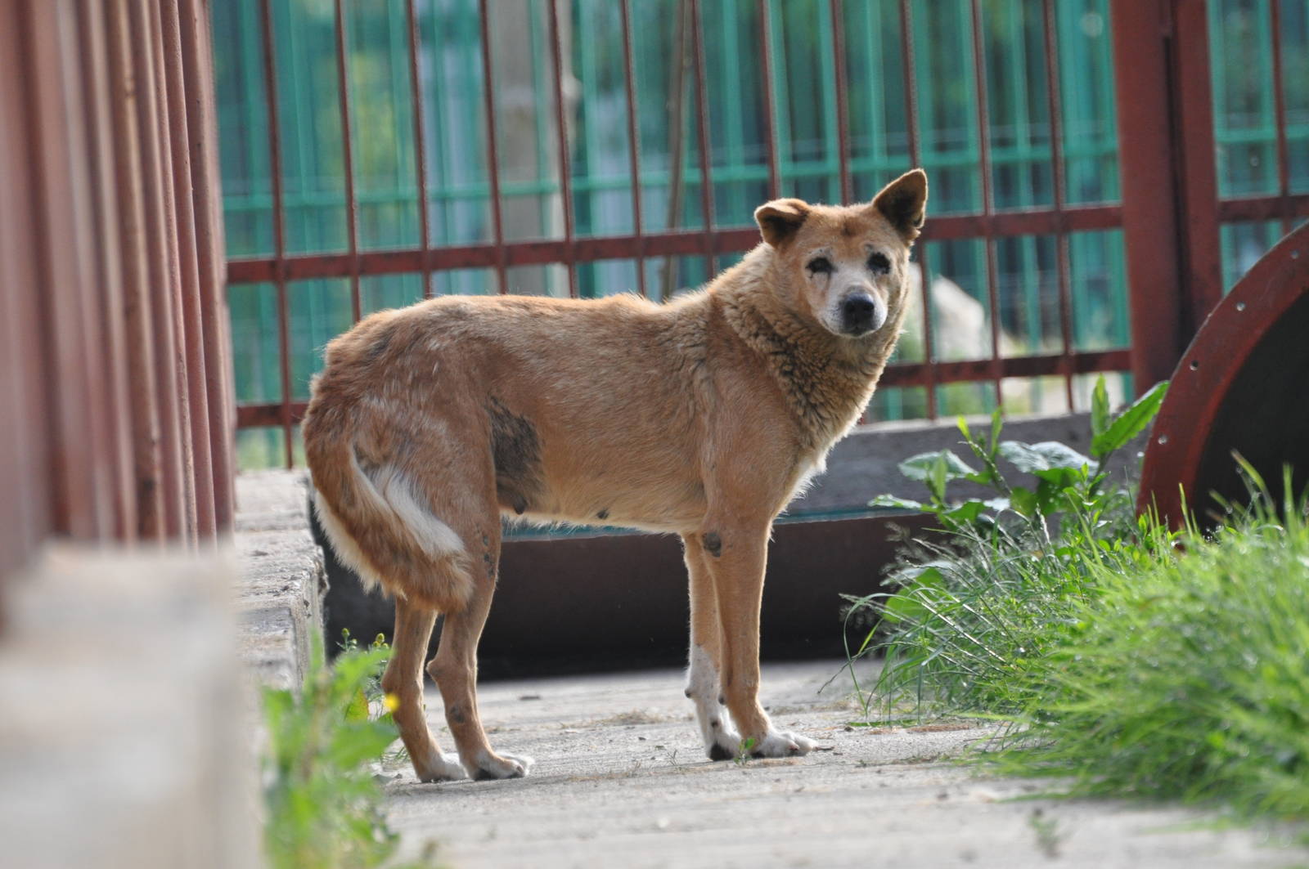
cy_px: 434
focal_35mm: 450
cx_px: 654
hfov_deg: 4.6
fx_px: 16344
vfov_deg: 3.0
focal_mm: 300
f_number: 5.6
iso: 800
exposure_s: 1/800
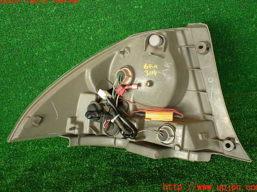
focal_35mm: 33
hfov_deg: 55.4
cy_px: 94
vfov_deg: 42.9
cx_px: 130
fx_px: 245
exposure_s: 1/80
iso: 100
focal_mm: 5.79
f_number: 2.4
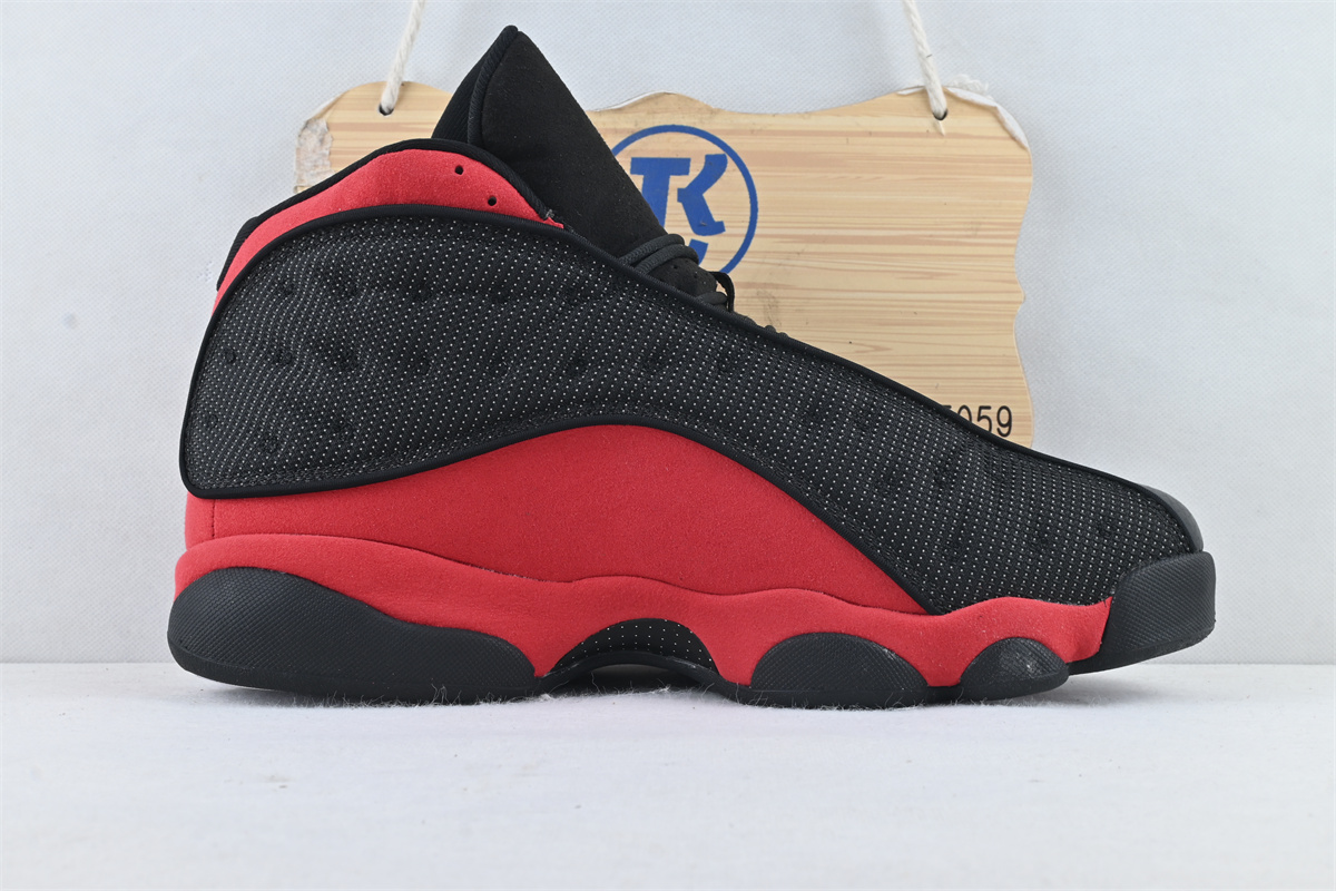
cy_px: 446
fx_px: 1475
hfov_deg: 48.7
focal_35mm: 40
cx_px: 668
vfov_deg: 33.6
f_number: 10
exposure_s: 1/13
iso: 110
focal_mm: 26.5
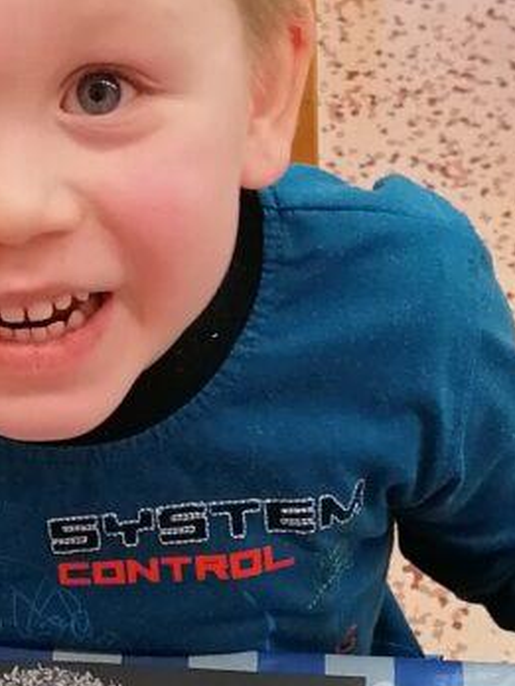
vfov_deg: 15.9
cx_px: 41
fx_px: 2460
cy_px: 469
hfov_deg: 11.9
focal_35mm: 124
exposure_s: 1/100
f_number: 1.8
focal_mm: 4.75
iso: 250
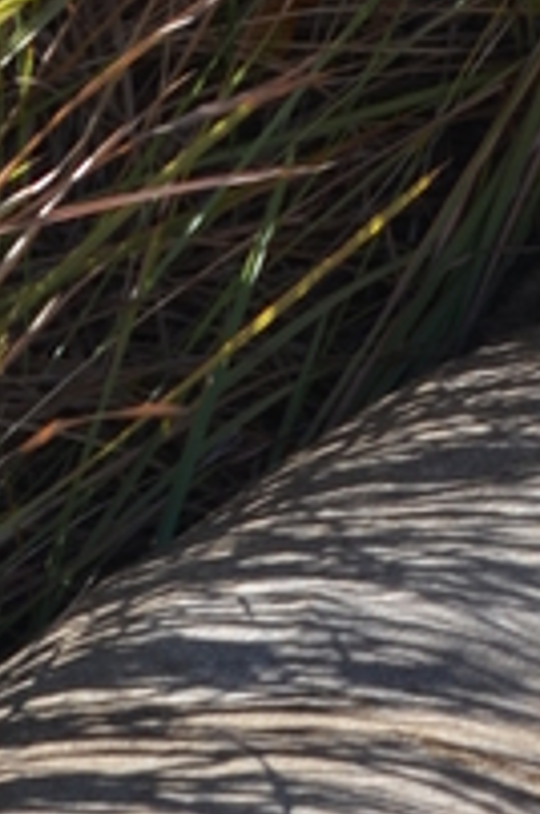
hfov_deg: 2.0
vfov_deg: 3.1
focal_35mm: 664
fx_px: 14990
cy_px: -758
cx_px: 1519
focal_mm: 70
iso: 200
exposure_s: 1/250
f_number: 8
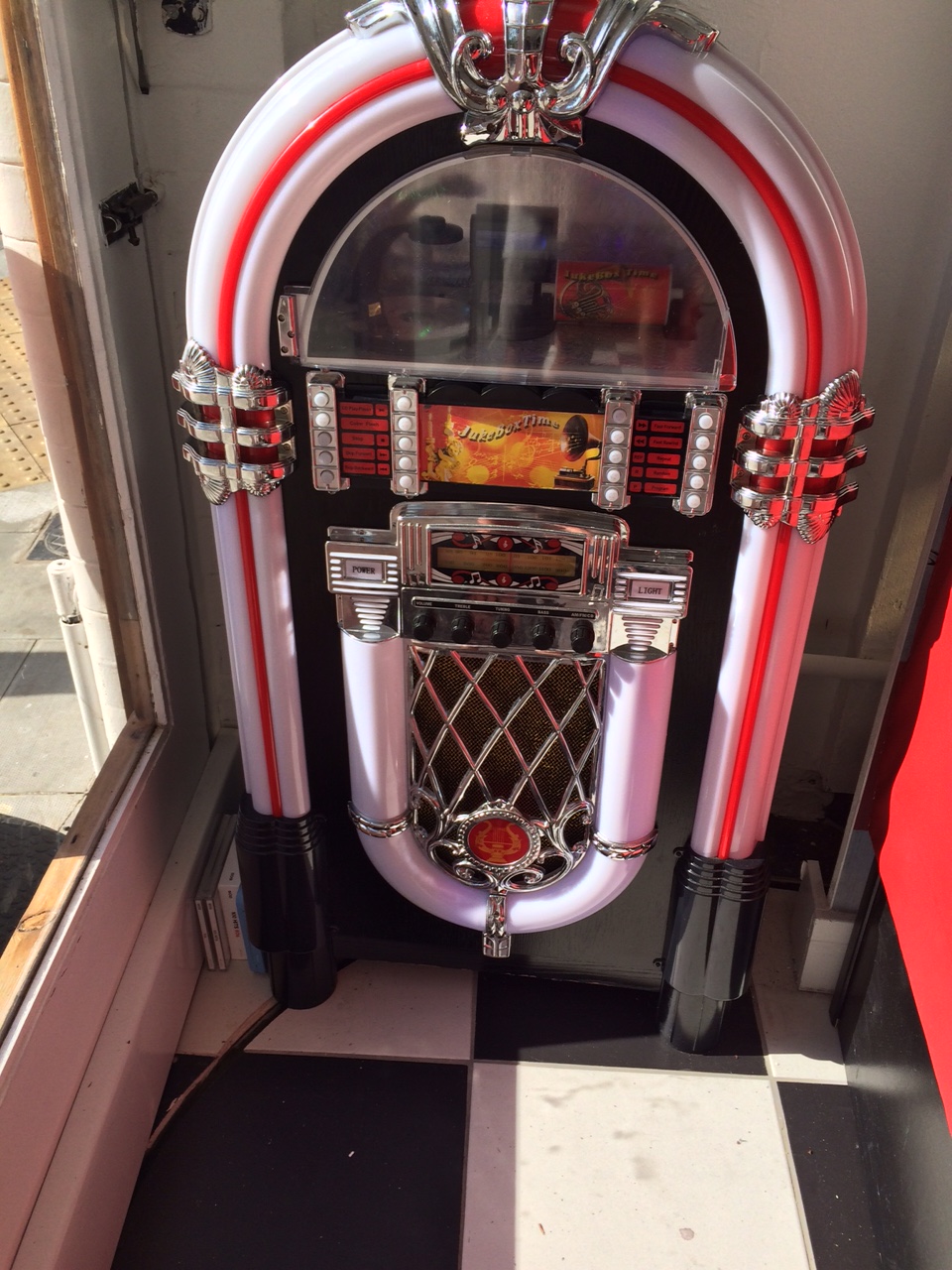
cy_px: 635
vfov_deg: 61.7
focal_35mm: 29
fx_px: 1063
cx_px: 476
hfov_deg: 48.2
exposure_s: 1/1172
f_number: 2.2
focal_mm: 4.15
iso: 32
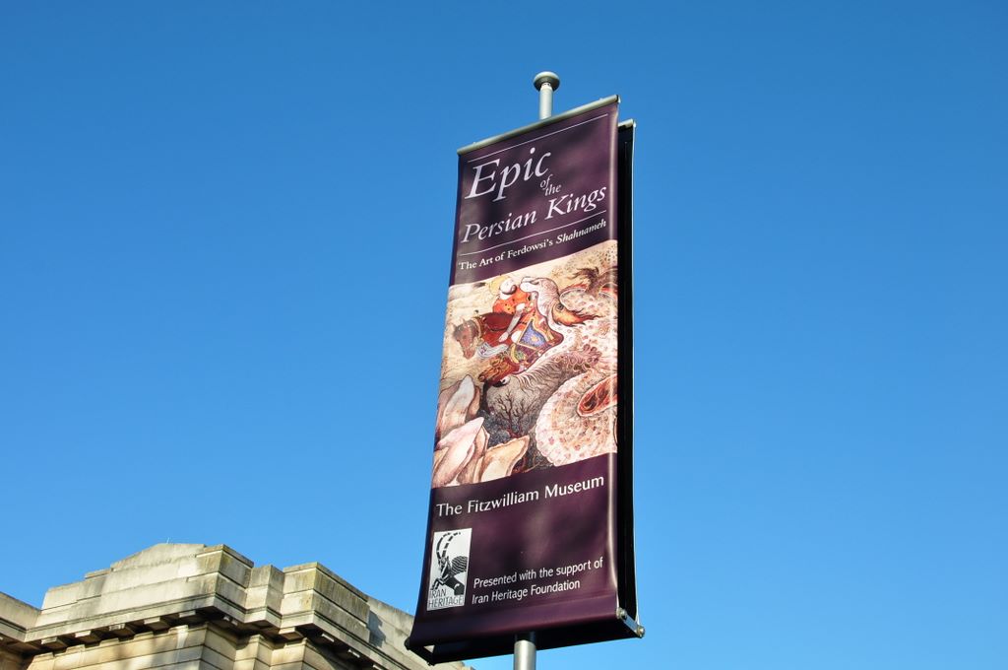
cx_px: 504
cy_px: 335
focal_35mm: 45
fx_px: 1258
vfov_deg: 29.8
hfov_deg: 43.7
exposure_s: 1/200
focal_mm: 30
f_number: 10
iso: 200
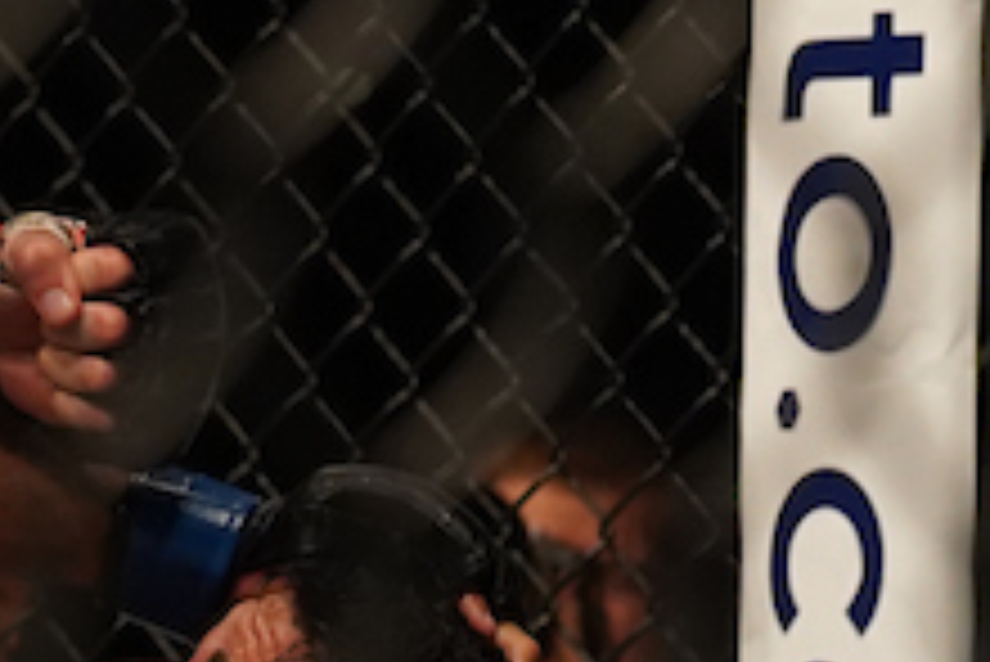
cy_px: 207
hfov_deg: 4.6
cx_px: -396
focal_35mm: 441
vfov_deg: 3.1
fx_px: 12135
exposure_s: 1/1250
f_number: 4
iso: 3200
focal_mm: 81
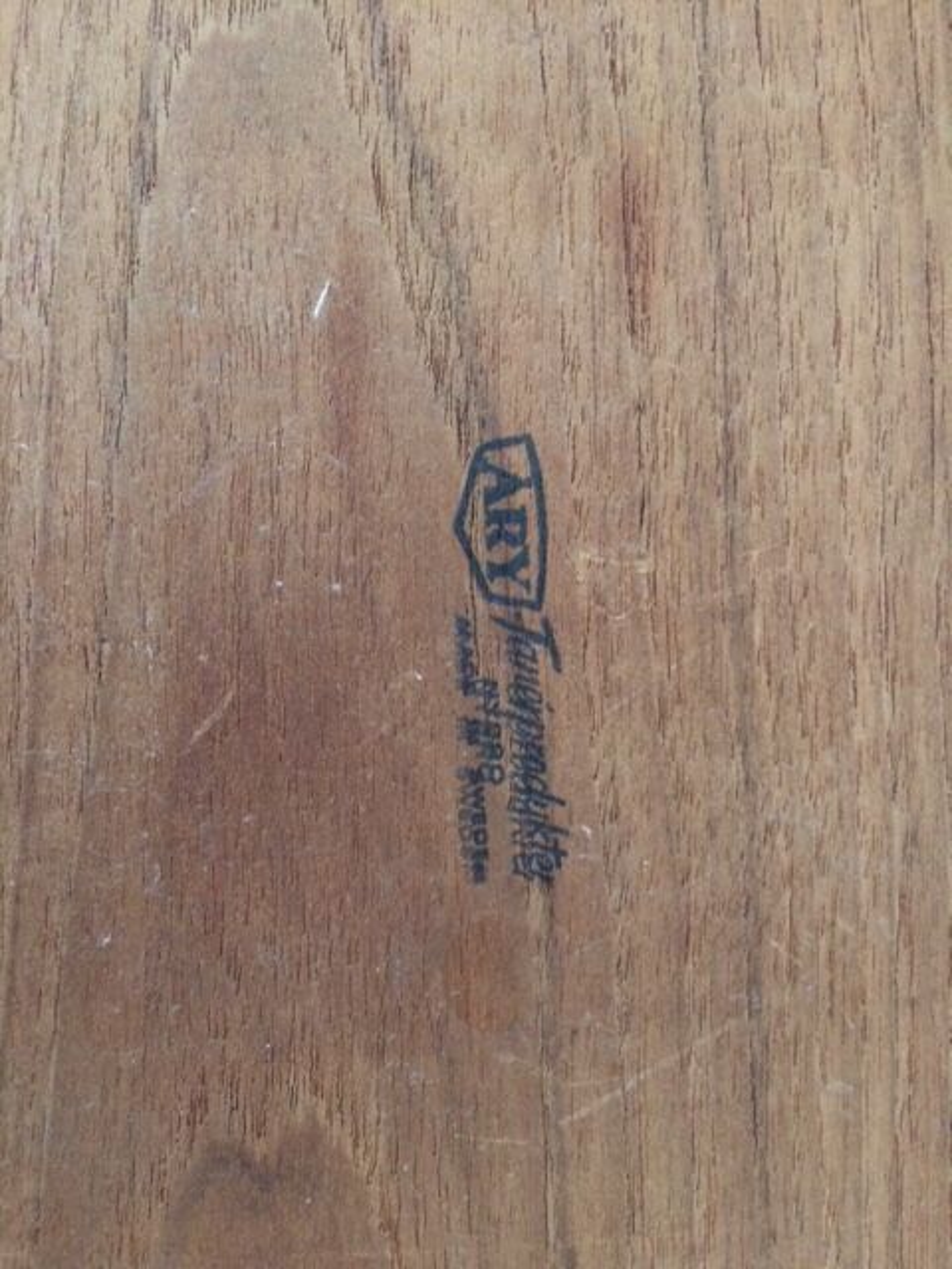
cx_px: 476
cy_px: 634
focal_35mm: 29
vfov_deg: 61.7
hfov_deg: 48.2
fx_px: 1063
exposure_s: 1/20
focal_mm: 4.15
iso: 320
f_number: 2.2
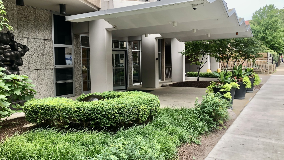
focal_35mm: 31
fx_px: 233
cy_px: 71
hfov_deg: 62.6
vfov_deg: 37.7
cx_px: 140
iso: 40
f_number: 1.8
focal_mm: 3.99
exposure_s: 1/120
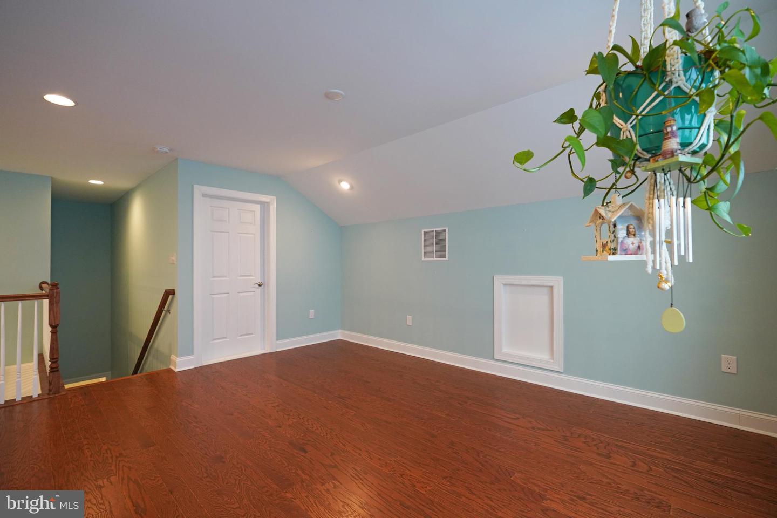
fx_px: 345
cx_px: 388
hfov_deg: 96.7
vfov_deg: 73.7
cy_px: 259
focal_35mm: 16
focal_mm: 16
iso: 2000
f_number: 4
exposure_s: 1/160
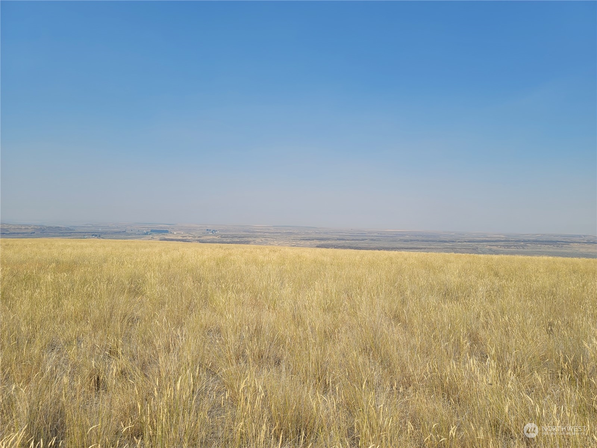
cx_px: 298
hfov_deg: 69.4
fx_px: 431
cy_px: 224
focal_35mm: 25
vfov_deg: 54.9
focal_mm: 7
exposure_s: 1/1311
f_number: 1.8
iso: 20
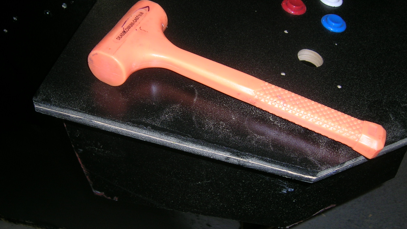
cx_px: 203
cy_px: 125
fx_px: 421
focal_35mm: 39
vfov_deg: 30.4
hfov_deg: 51.6
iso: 50
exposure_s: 1/60.1
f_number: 2.8
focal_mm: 5.4
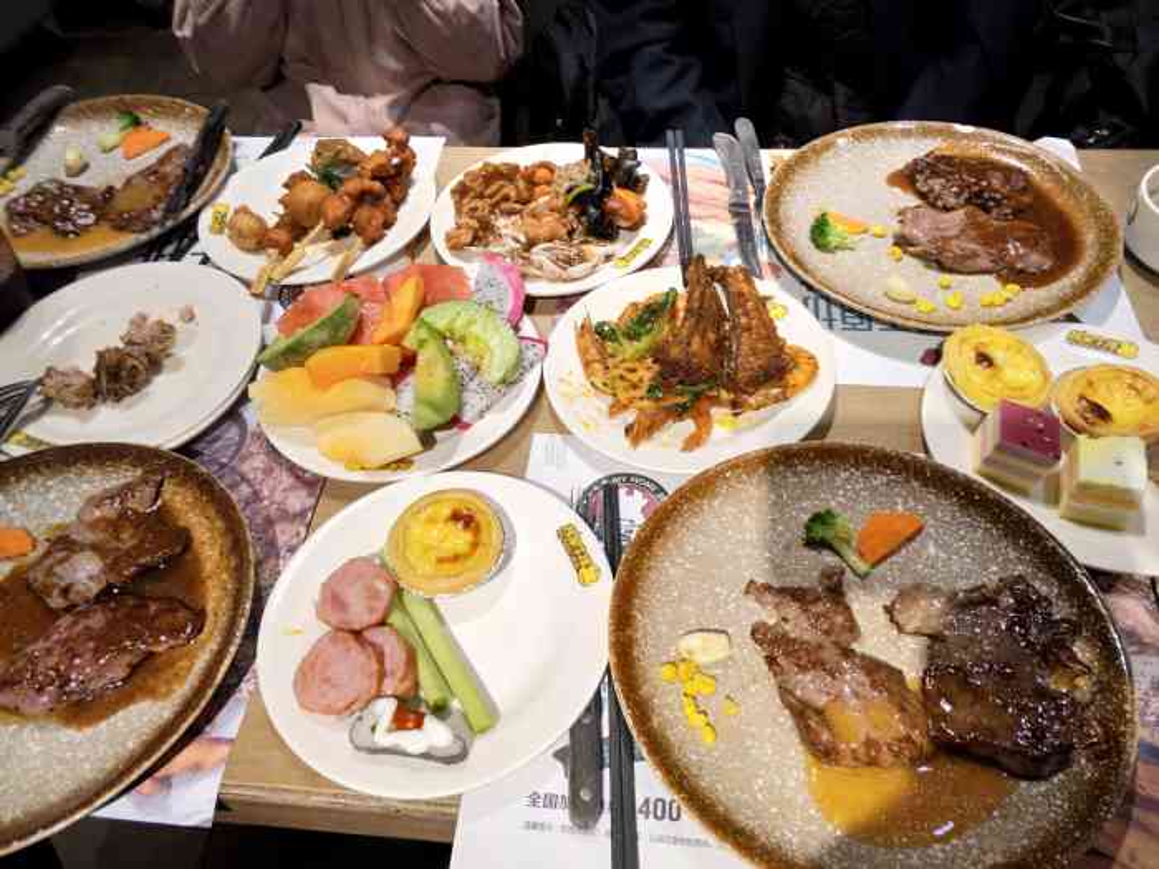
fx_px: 737
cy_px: 434
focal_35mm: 22
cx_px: 580
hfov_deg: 76.4
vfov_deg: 61.1
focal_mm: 3.79
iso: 133
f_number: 2
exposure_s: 1/50
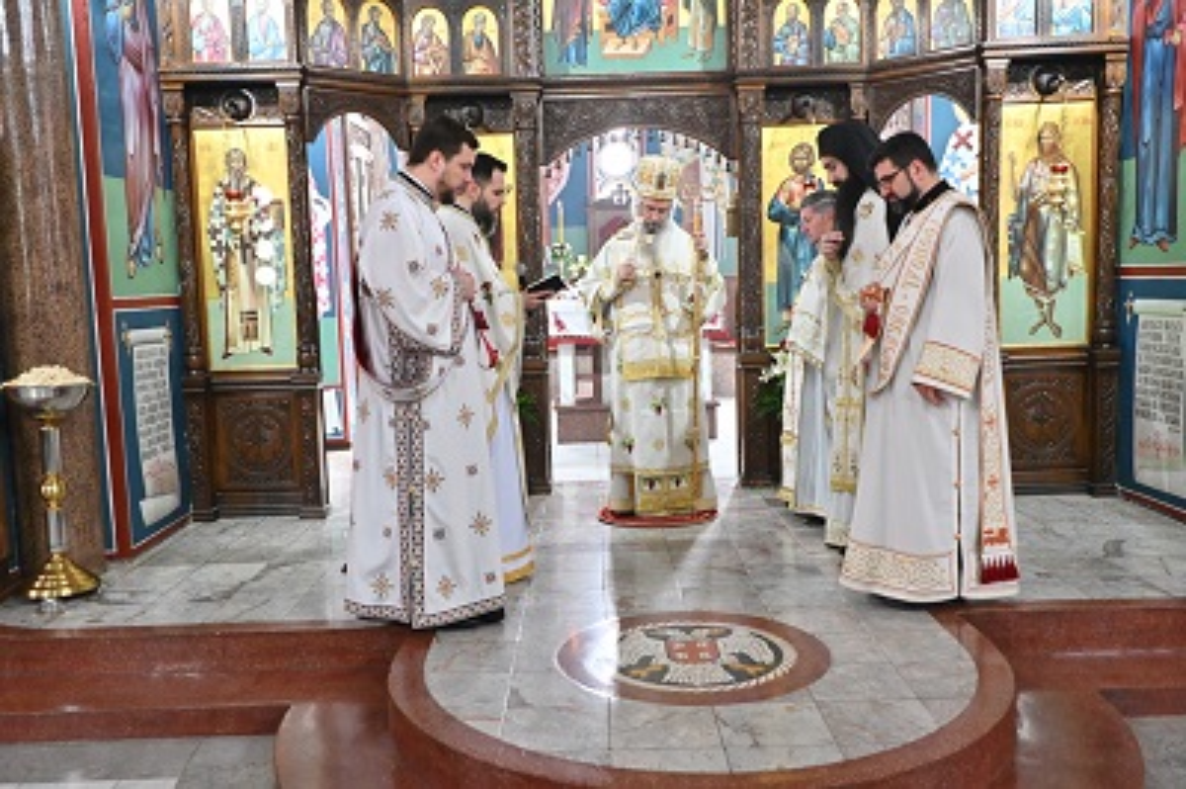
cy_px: 394
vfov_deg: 39.9
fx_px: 1086
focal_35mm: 33
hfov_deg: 57.3
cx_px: 593
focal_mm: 22
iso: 2000
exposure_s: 1/125
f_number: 3.8
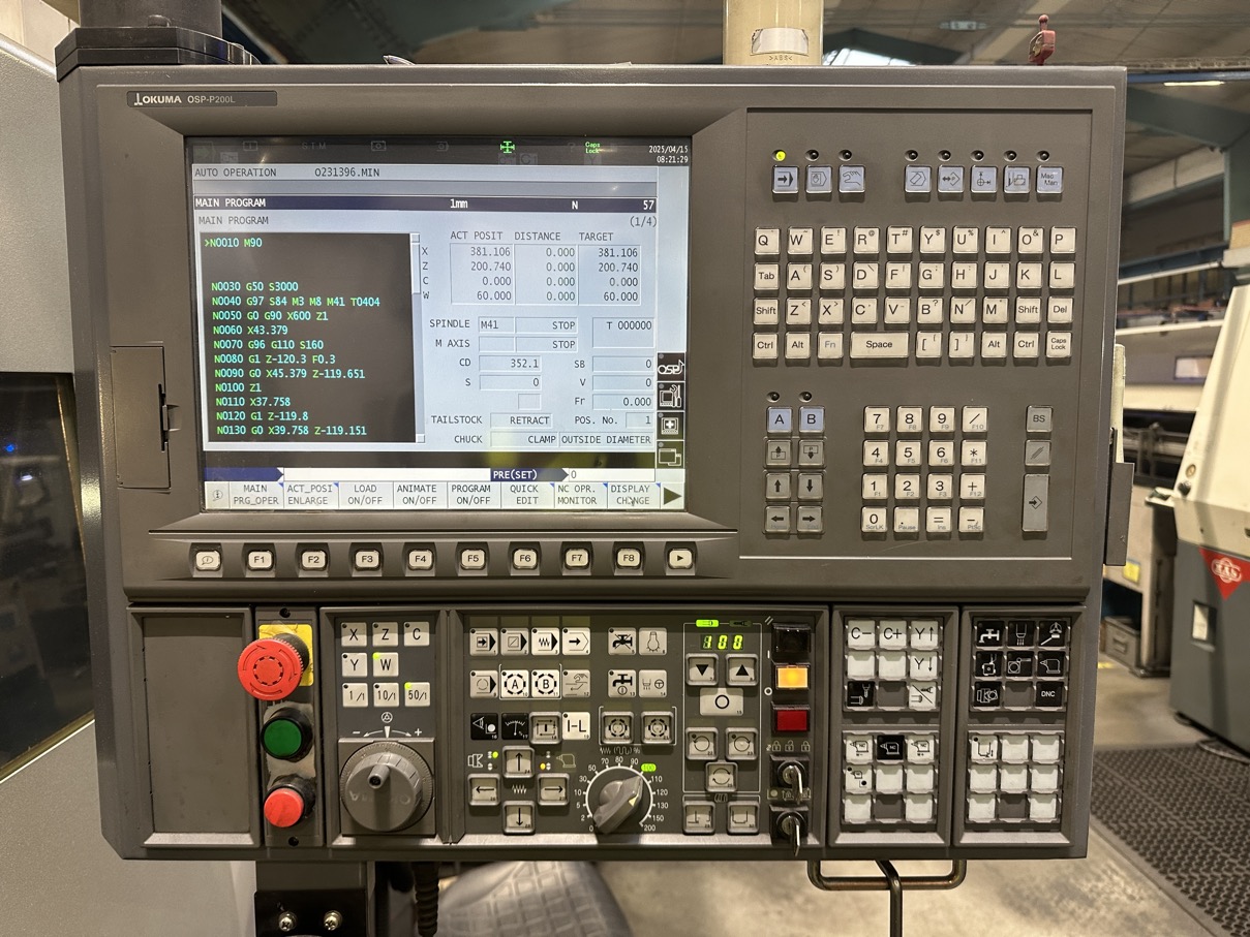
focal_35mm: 24
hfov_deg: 71.6
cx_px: 625
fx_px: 867
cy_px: 468
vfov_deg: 56.8
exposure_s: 1/50
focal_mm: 6.86
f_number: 1.78
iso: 200
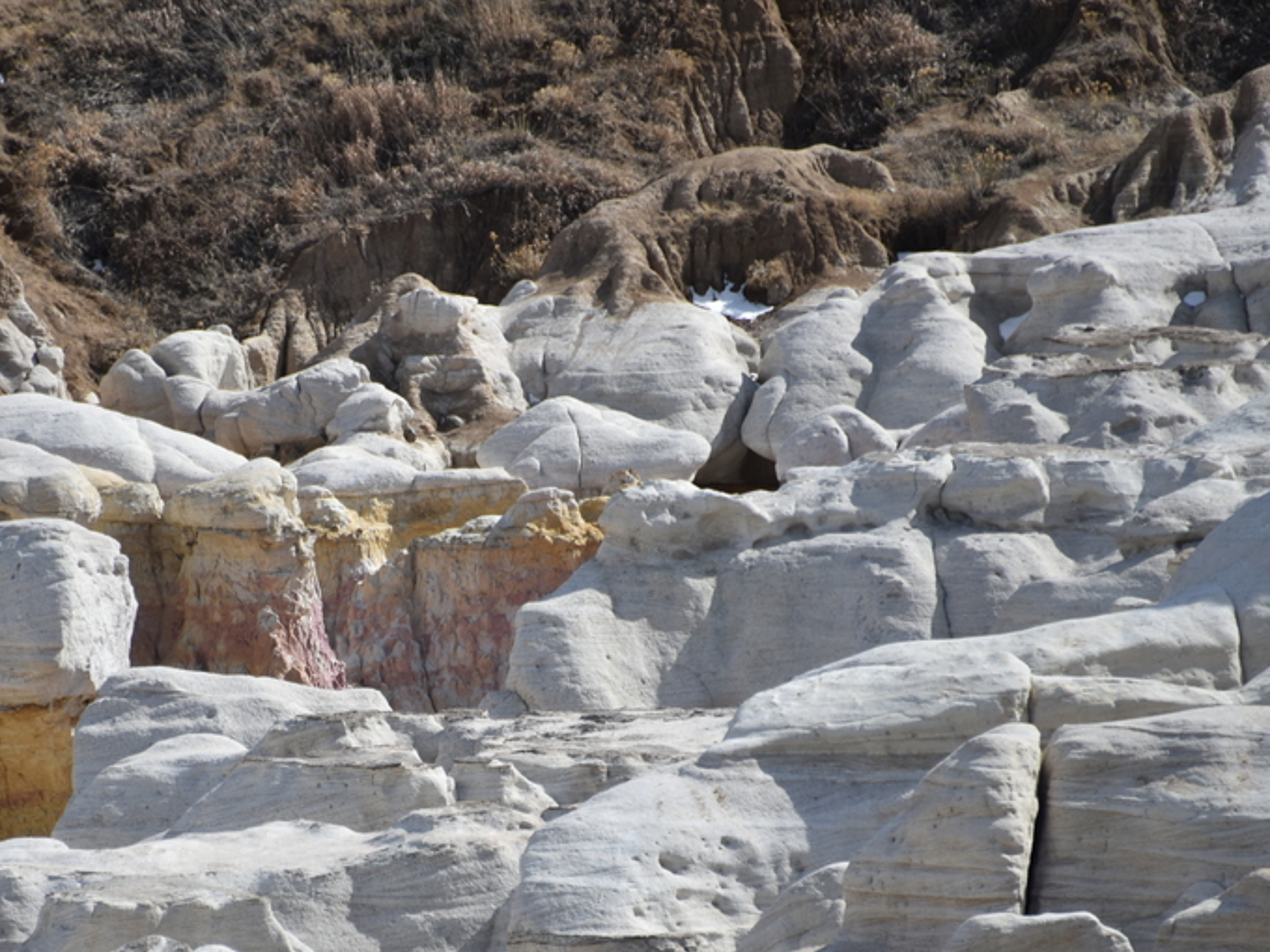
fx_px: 19922
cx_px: 422
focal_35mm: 543
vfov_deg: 2.7
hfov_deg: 3.7
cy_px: 749
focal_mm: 300
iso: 140
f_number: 5.6
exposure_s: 1/640
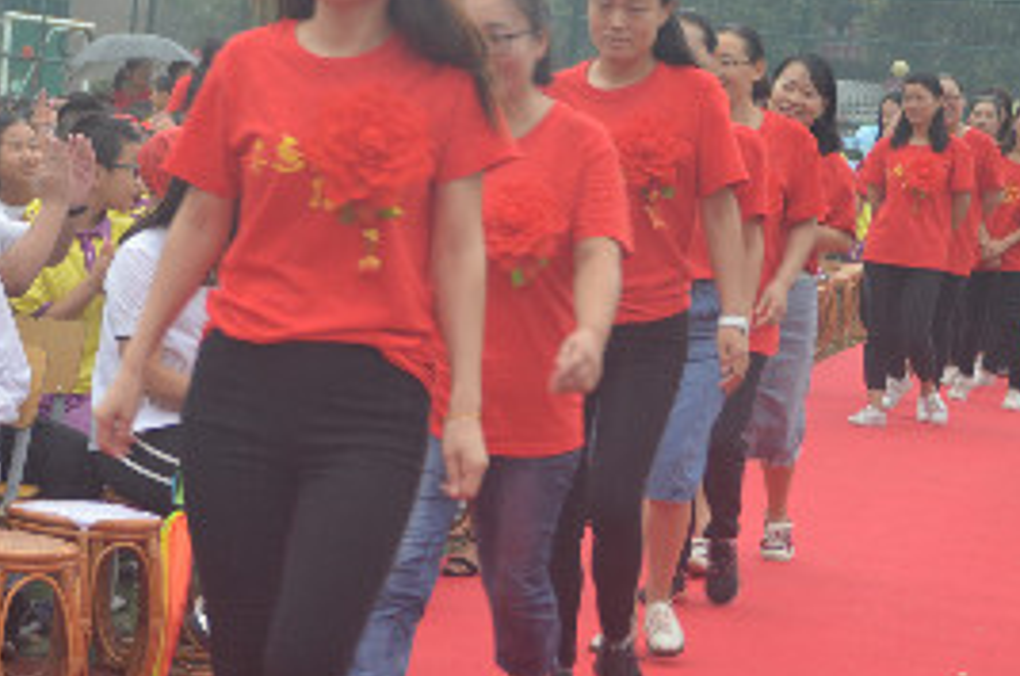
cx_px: 92
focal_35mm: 135
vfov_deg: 10.1
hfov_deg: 15.0
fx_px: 3818
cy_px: 342
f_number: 5
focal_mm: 48
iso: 400
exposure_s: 1/100
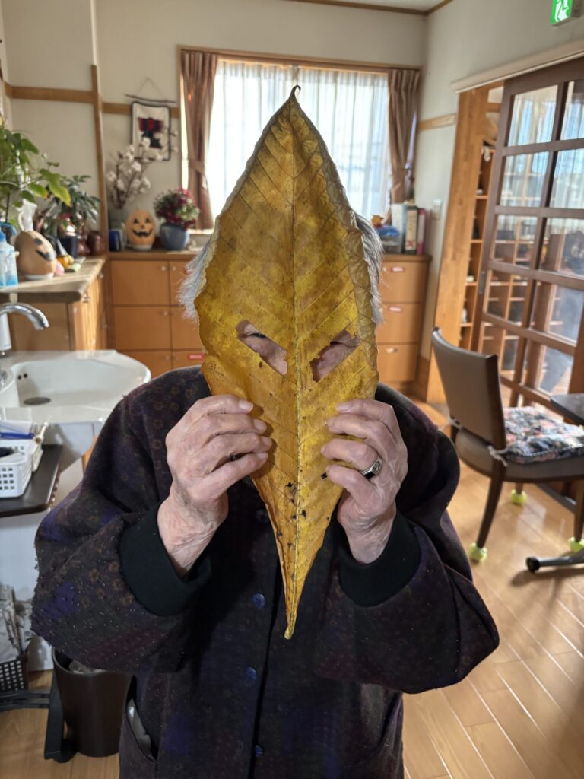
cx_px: 292
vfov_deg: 67.3
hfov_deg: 53.1
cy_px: 390
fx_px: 585
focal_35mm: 26
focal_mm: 5.96
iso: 500
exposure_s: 1/60
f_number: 1.6
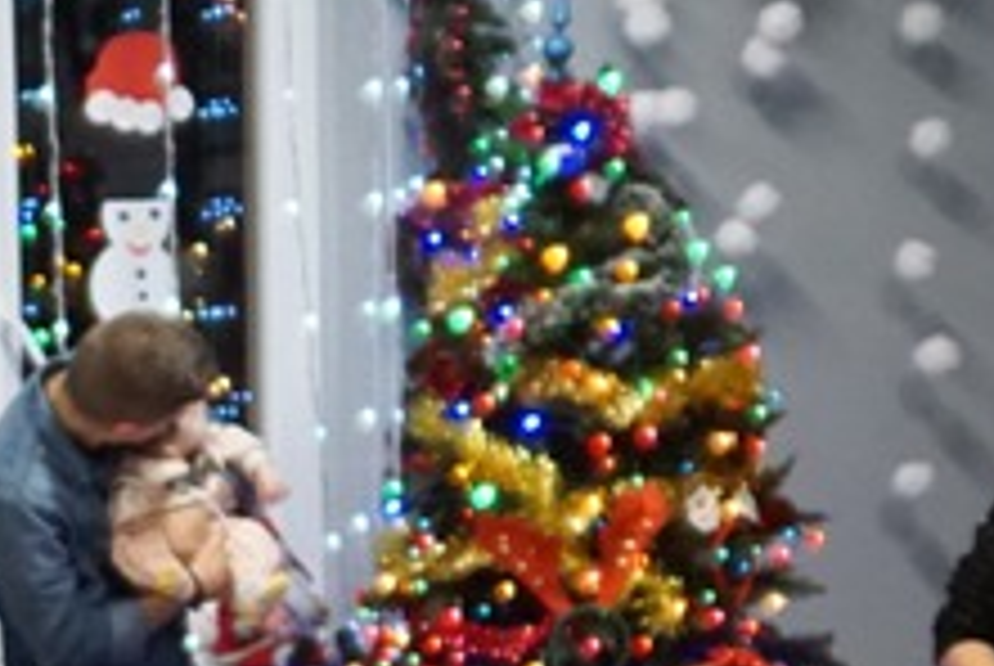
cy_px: 1010
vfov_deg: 11.8
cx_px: -319
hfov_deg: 17.2
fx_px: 3069
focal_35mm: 111
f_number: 2.8
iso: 2000
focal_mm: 16
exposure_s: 1/160
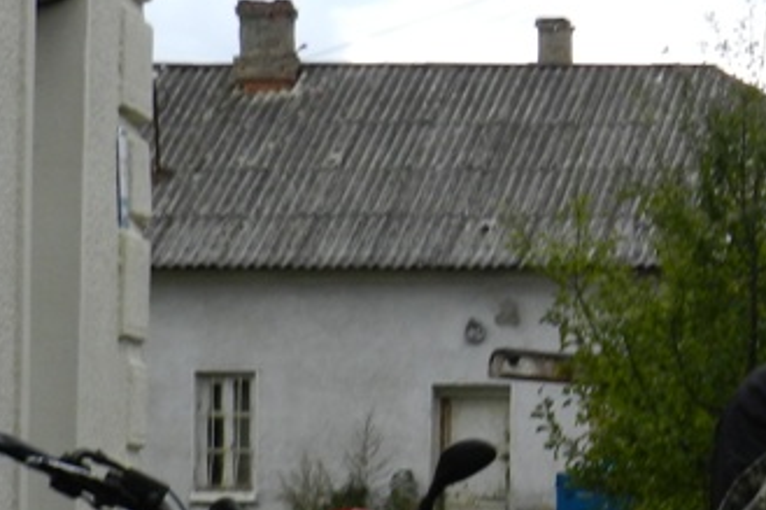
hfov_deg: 9.2
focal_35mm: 220
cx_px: 990
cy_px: 489
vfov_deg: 6.2
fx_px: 4679
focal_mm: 12.1
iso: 160
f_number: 4.7
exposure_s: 1/250
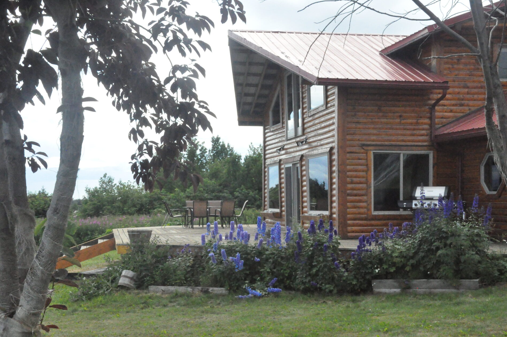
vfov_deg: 25.9
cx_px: 270
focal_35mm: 52
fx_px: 731
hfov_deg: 38.2
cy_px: 177
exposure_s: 1/1250
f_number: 18
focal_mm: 32
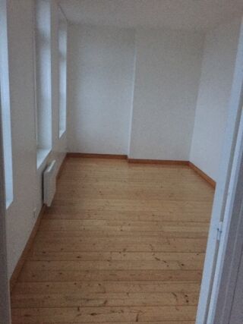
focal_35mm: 29
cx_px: 122
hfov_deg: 48.2
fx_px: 272
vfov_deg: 61.7
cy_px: 162
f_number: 2.2
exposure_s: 1/17
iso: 640
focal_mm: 4.15
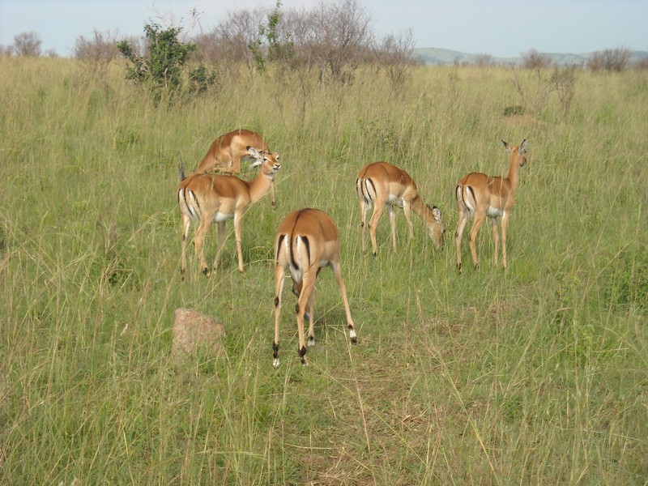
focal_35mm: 105
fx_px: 1966
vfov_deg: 14.1
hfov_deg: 18.7
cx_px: 324
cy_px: 243
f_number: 4.7
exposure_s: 1/309
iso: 64
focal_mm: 17.1
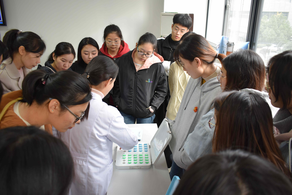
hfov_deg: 61.9
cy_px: 98
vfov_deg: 43.6
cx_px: 146
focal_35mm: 30
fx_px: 243
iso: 400
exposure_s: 1/40
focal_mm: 20
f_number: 4.5
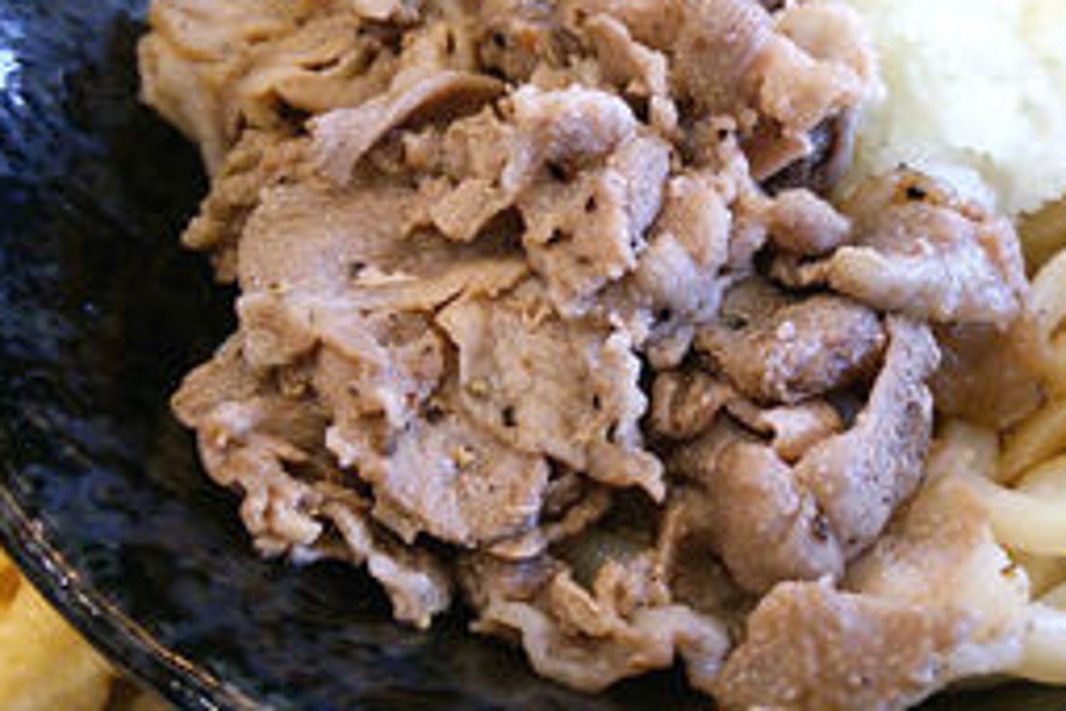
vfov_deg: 27.2
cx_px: 794
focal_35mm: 49
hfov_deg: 39.3
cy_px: 201
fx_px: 1451
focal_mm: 4.06
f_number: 1.94
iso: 125
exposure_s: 1/100
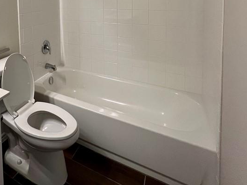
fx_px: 178
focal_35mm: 25
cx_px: 46
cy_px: 8
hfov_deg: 62.9
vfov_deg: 47.4
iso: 160
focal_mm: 1.57
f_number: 1.8
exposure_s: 1/120
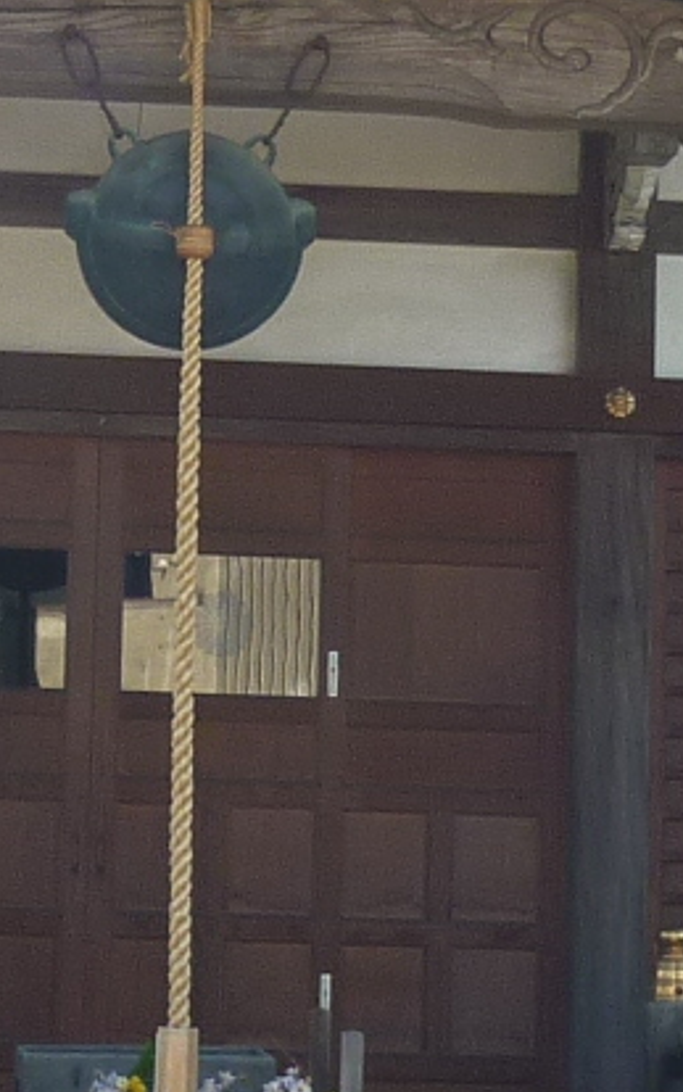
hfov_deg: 7.6
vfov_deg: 12.1
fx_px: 5149
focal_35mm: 173
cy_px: 340
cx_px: 269
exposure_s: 1/250
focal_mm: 5.5
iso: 80
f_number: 2.8
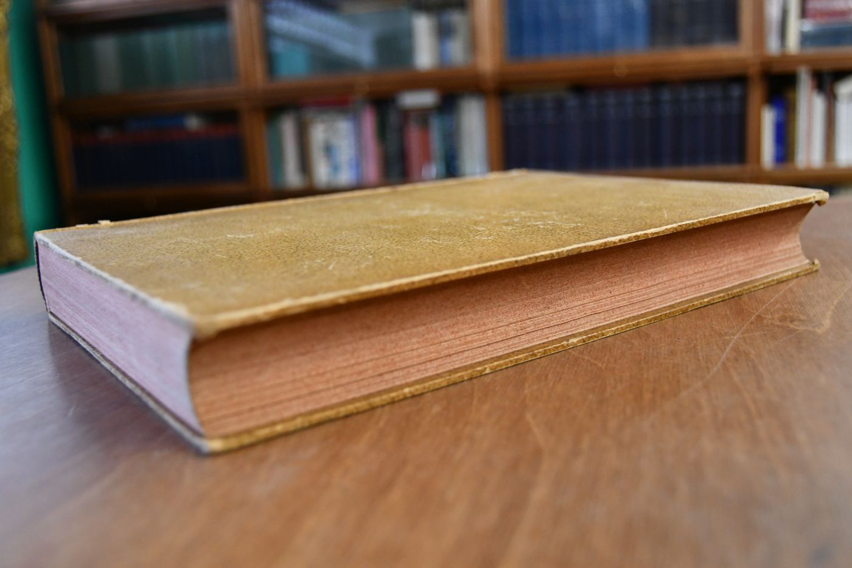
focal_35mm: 34
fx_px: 805
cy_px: 284
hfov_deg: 55.8
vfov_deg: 38.9
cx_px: 426
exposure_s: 1/125
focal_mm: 23
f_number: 3.8
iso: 1800
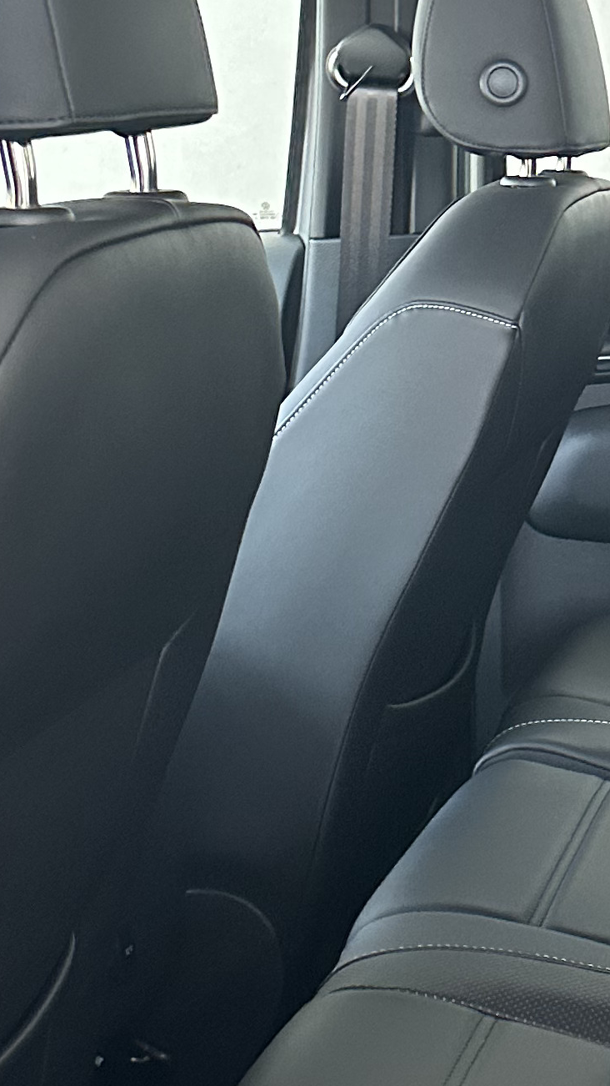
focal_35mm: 81
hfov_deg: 14.6
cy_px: 370
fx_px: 2330
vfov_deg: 26.1
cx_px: 638
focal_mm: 6.86
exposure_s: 1/50
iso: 640
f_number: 1.78
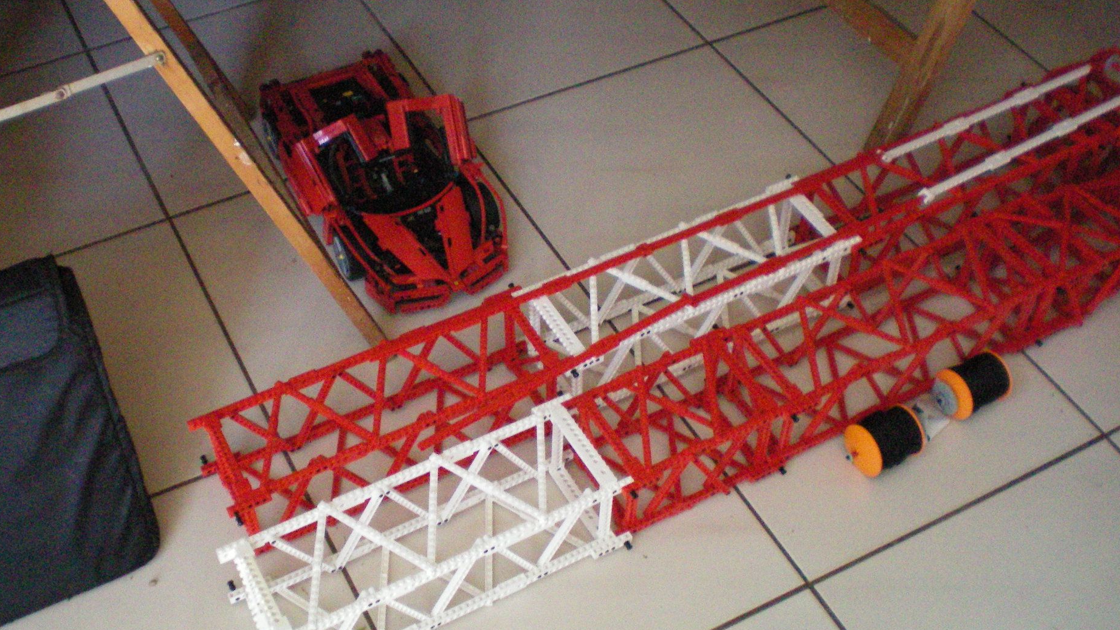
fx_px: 1366
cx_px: 528
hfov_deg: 44.6
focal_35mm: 46
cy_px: 267
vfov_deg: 25.9
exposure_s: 1/125
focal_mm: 6.3
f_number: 3.1
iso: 640
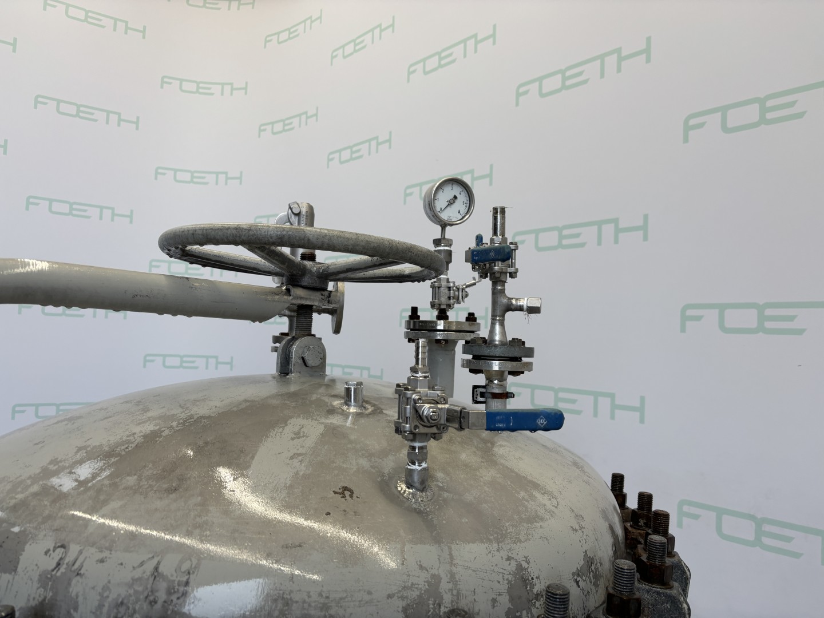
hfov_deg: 67.3
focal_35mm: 26
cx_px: 412
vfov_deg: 53.1
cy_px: 309
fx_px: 619
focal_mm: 5.96
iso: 40
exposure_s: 1/121
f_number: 1.6
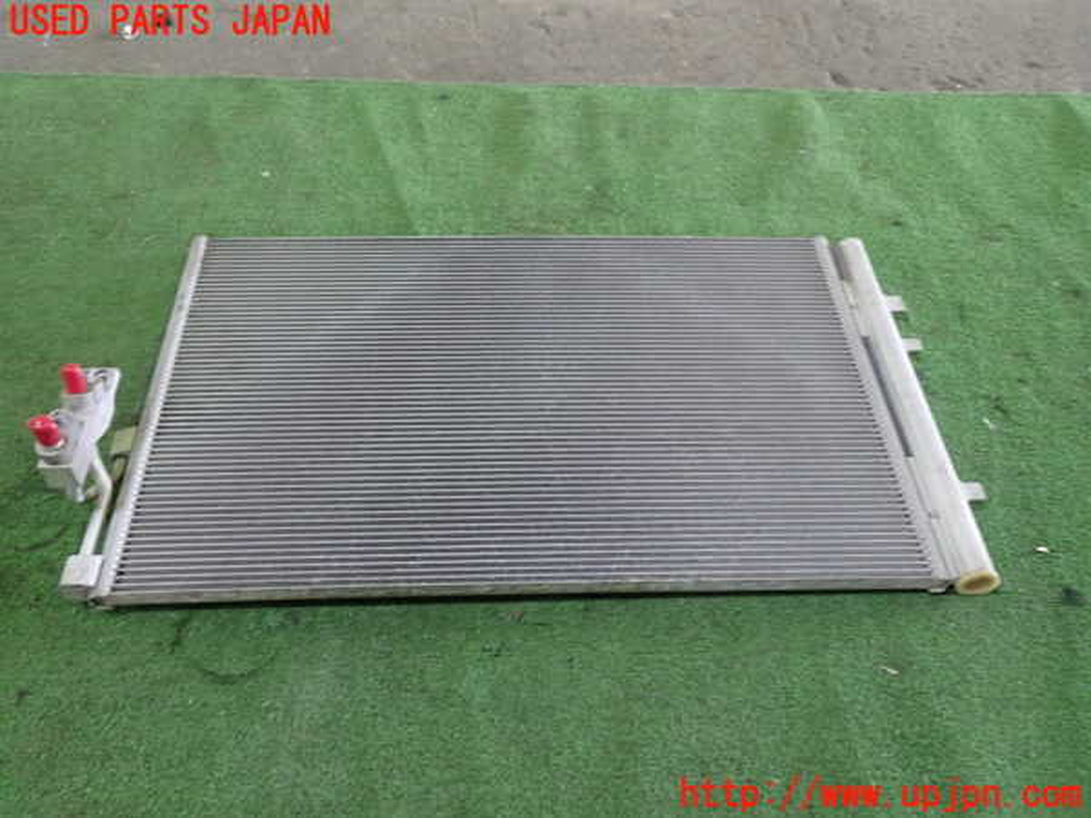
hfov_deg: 60.0
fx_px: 946
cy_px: 409
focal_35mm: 30
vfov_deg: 46.8
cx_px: 546
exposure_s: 1/30
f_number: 2.3
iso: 500
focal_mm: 5.4
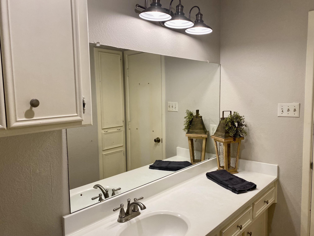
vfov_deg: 53.1
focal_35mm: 26
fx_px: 236
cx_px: 157
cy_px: 118
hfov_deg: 67.3
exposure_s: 1/120
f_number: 1.8
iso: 125
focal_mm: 4.25
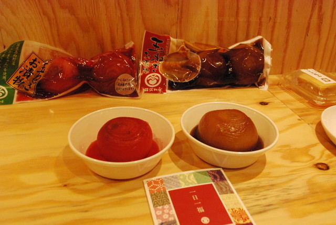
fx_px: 308
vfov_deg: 40.0
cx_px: 168
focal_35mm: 33
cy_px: 112
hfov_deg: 57.2
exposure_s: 1/125
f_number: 5.6
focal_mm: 22
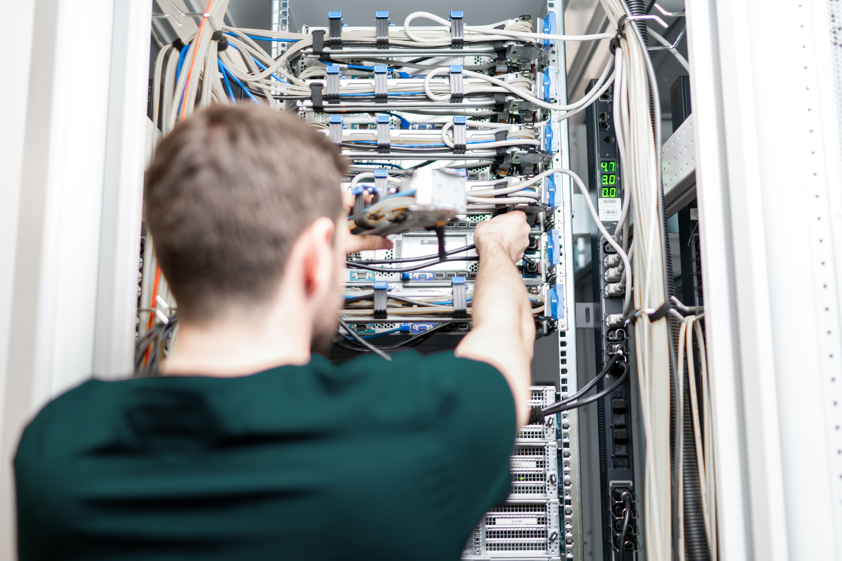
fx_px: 819
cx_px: 421
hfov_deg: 54.4
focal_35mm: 35
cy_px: 280
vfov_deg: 37.9
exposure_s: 1/80
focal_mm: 35
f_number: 1.4
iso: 80
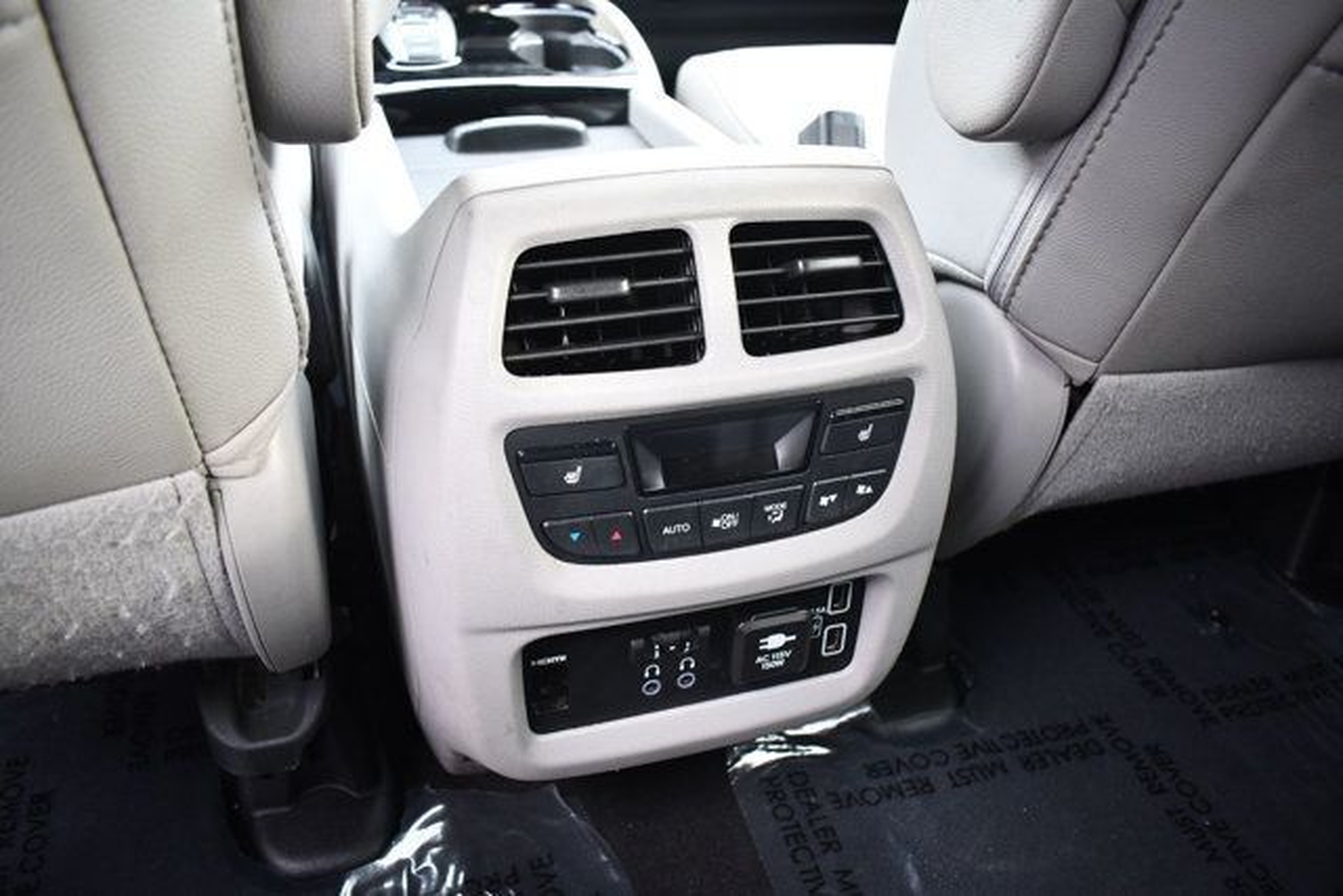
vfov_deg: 48.0
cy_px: 448
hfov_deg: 67.4
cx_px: 672
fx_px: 1007
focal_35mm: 27
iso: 1400
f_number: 3.5
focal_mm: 18
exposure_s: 1/125
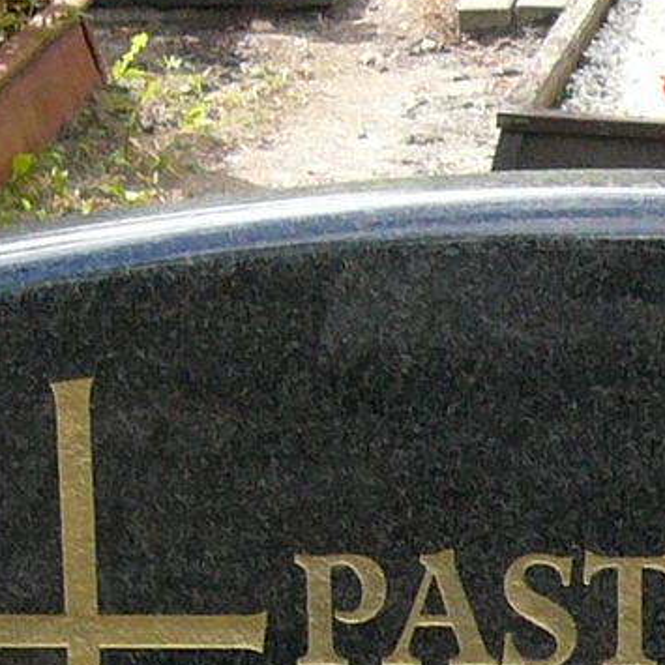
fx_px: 4303
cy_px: 876
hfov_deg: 8.8
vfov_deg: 8.7
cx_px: 757
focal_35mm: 198
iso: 100
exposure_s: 1/250
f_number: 3
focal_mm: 5.7
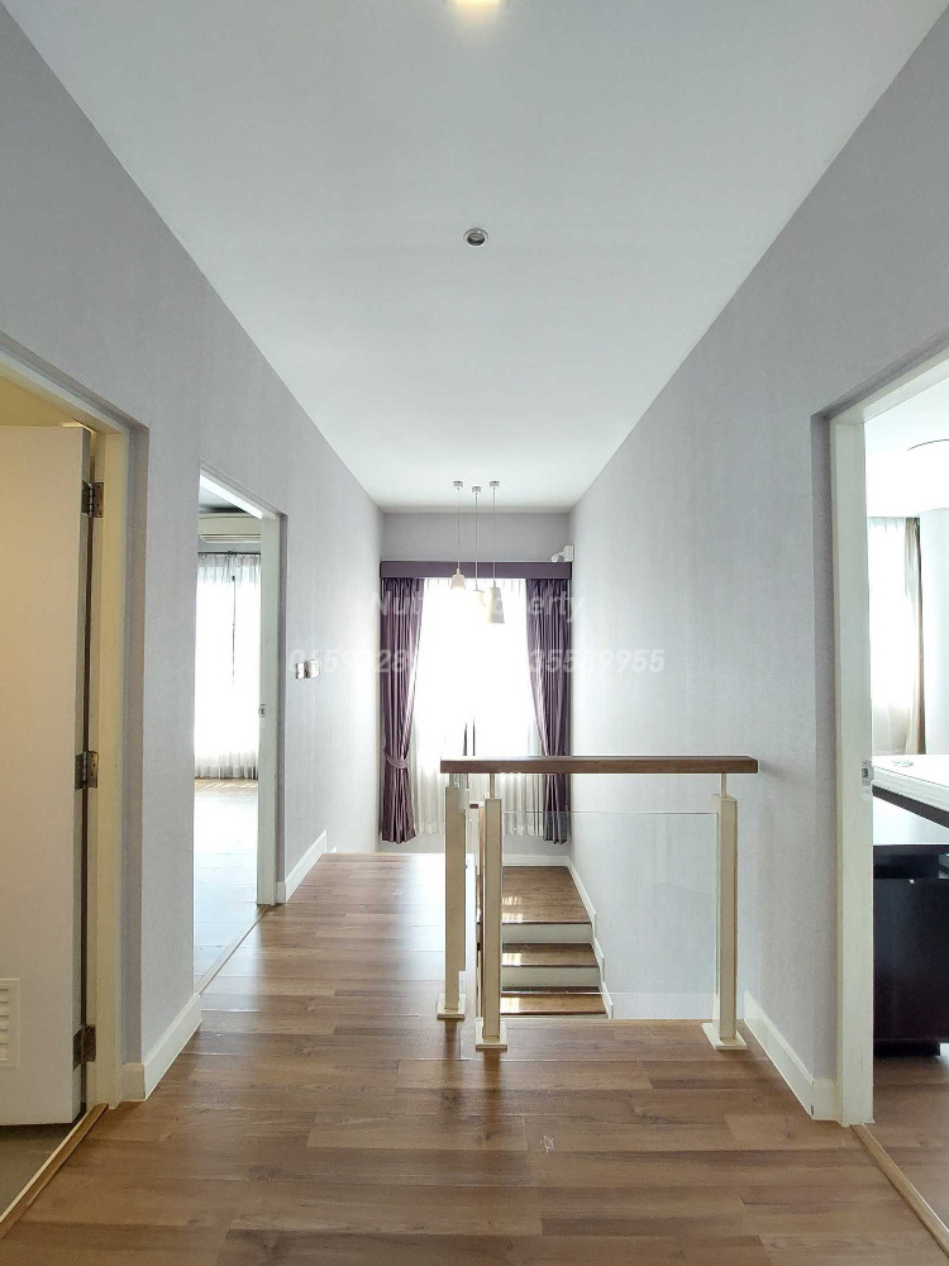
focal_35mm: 13
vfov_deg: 106.2
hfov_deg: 89.9
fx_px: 475
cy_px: 633
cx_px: 474
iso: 250
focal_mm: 1.74
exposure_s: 1/50
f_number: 2.2
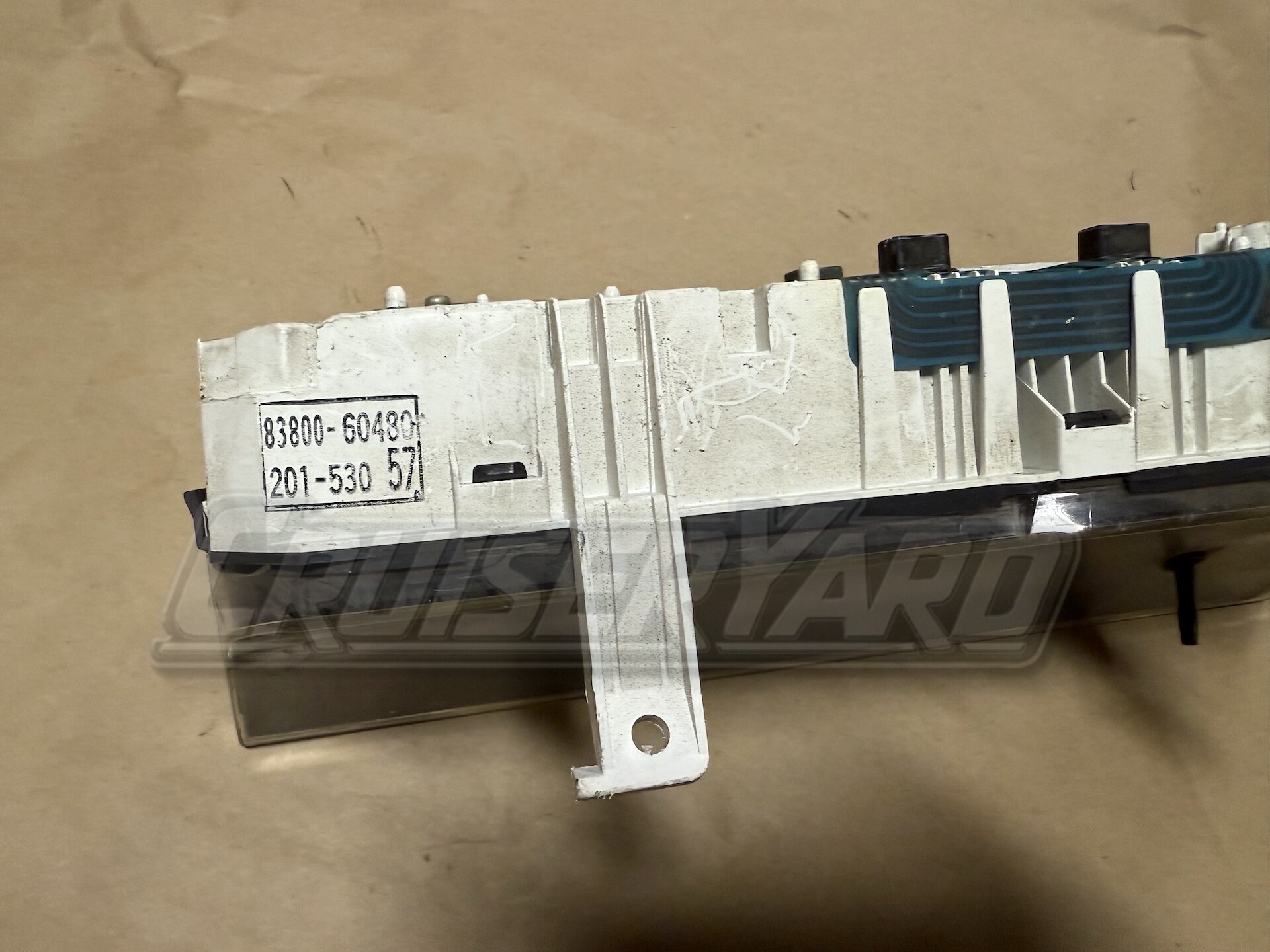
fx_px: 881
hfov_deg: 71.6
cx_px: 635
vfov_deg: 56.8
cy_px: 476
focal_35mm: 24
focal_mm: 2.22
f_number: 2.2
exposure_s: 1/120
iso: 200
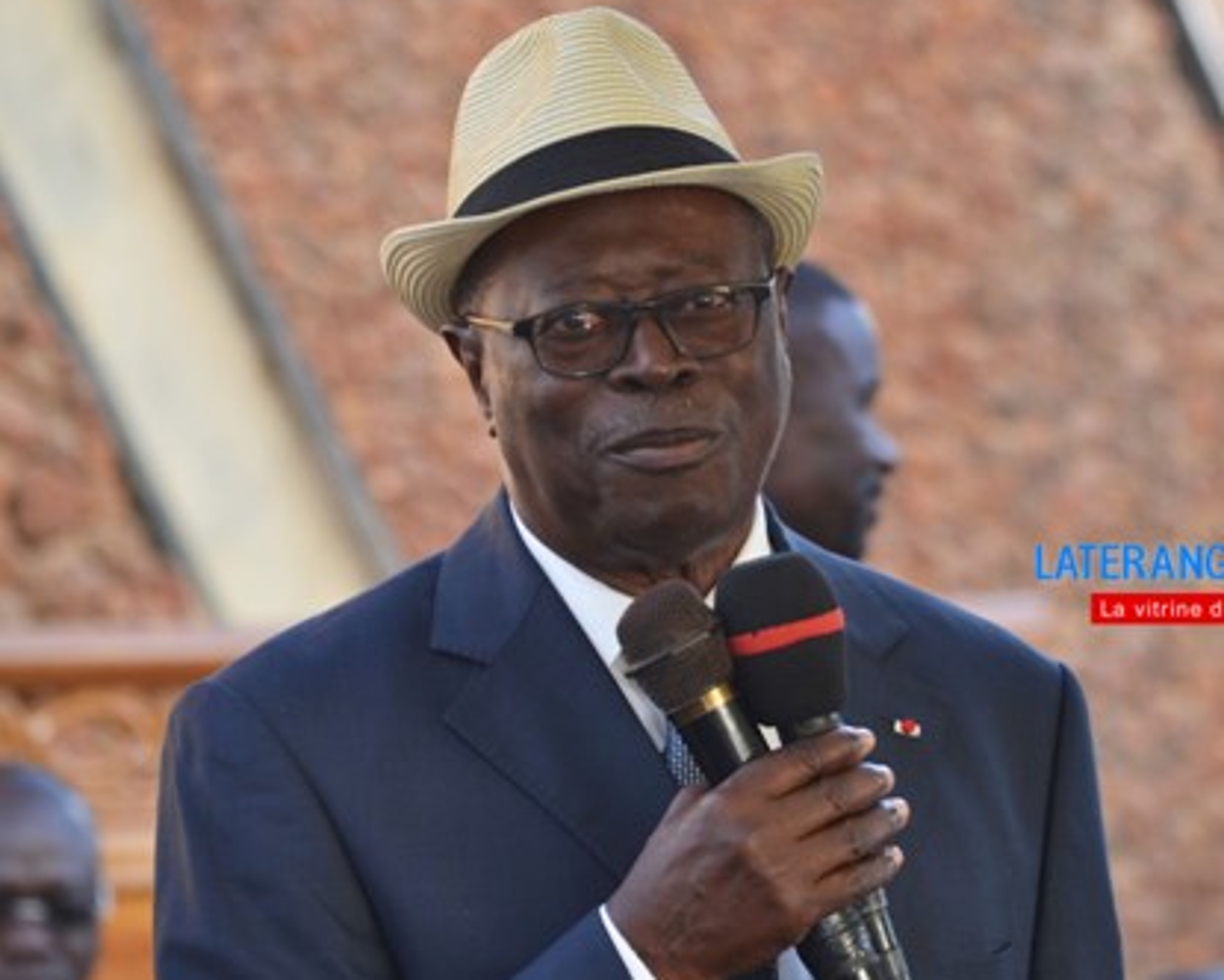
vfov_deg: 4.5
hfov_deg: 5.6
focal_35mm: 346
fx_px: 12534
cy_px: 455
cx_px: 835
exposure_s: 1/60
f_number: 5.3
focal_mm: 170
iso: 100
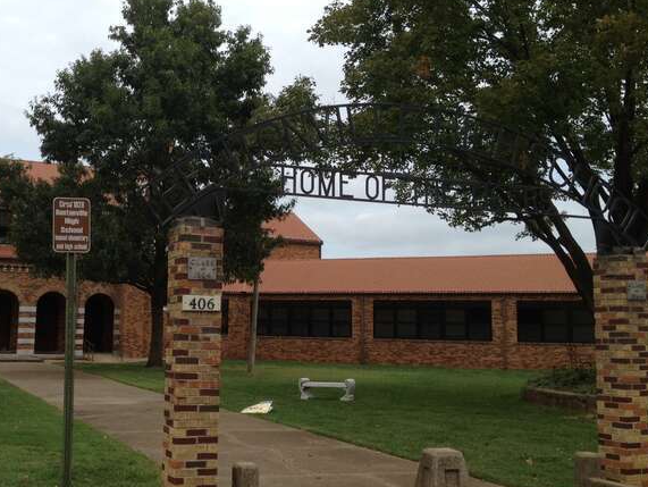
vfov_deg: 29.7
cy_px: 237
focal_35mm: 49
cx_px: 210
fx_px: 918
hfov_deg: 38.4
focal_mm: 4.28
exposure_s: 1/1314
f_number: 2.4
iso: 64
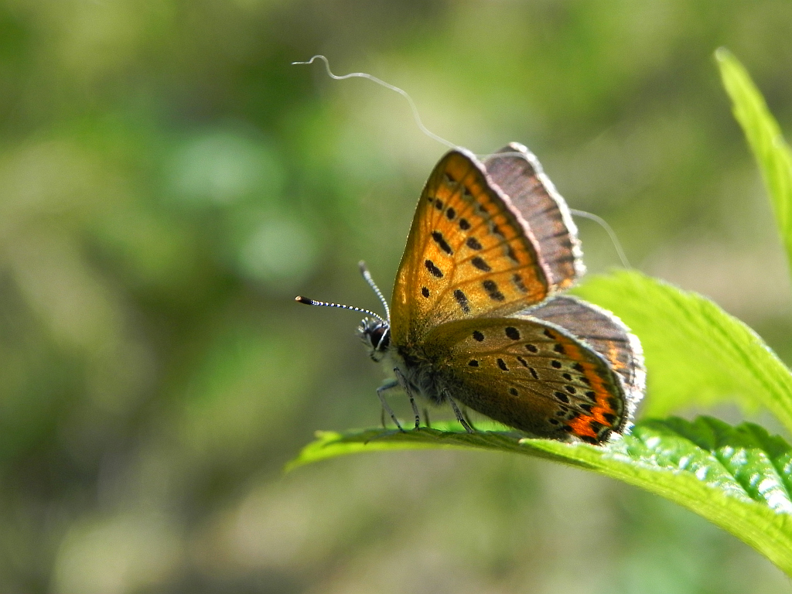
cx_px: 396
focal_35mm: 95
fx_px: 2174
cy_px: 297
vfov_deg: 15.6
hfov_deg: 20.7
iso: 160
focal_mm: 16.9
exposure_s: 1/516
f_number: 4
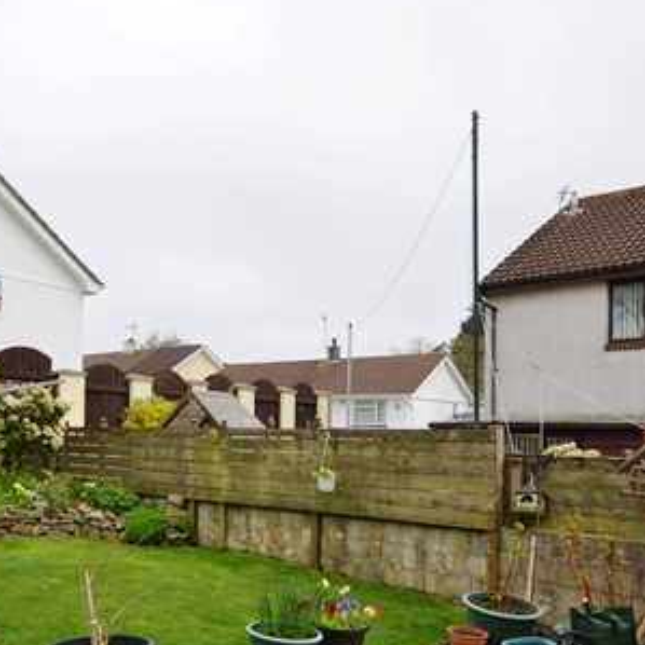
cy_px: 440
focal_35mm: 34
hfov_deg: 47.0
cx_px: 177
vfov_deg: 47.5
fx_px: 717
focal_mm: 10
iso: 100
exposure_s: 1/200
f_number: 7.1
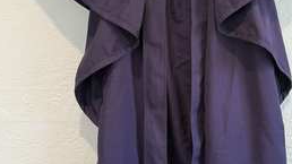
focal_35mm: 46
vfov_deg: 25.9
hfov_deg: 44.2
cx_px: 186
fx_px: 356
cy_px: 61
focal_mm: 6.76
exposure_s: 1/60
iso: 160
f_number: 1.78
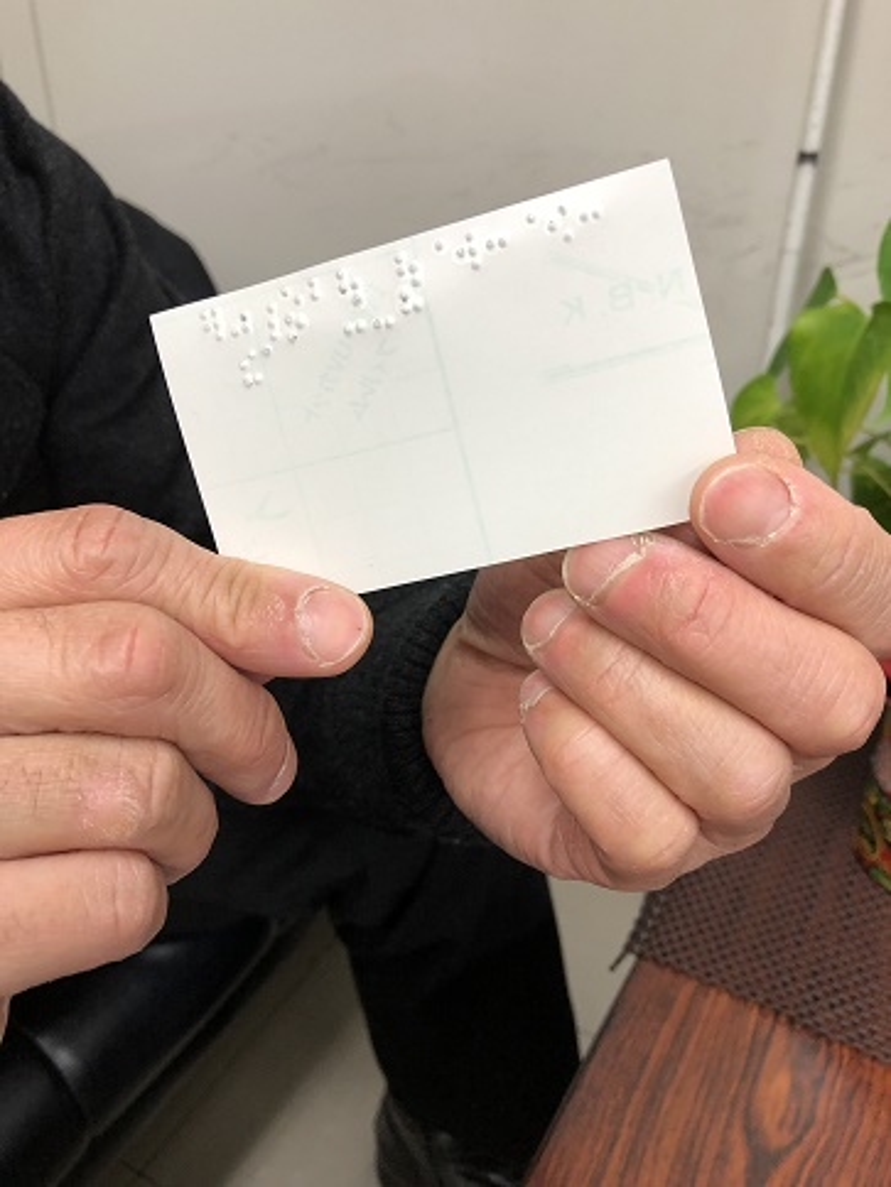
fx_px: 961
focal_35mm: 28
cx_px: 446
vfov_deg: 63.4
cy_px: 594
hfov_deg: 49.7
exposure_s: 1/33
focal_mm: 3.99
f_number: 1.8
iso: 32
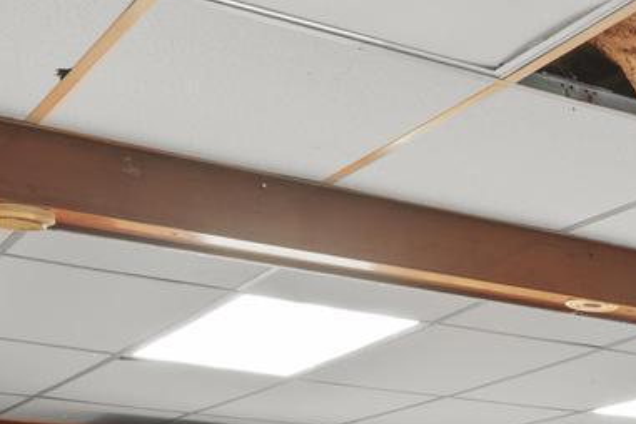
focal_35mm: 86
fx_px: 1519
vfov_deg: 14.7
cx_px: 921
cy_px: 659
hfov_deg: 20.6
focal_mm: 16
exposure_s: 13
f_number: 9
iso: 200
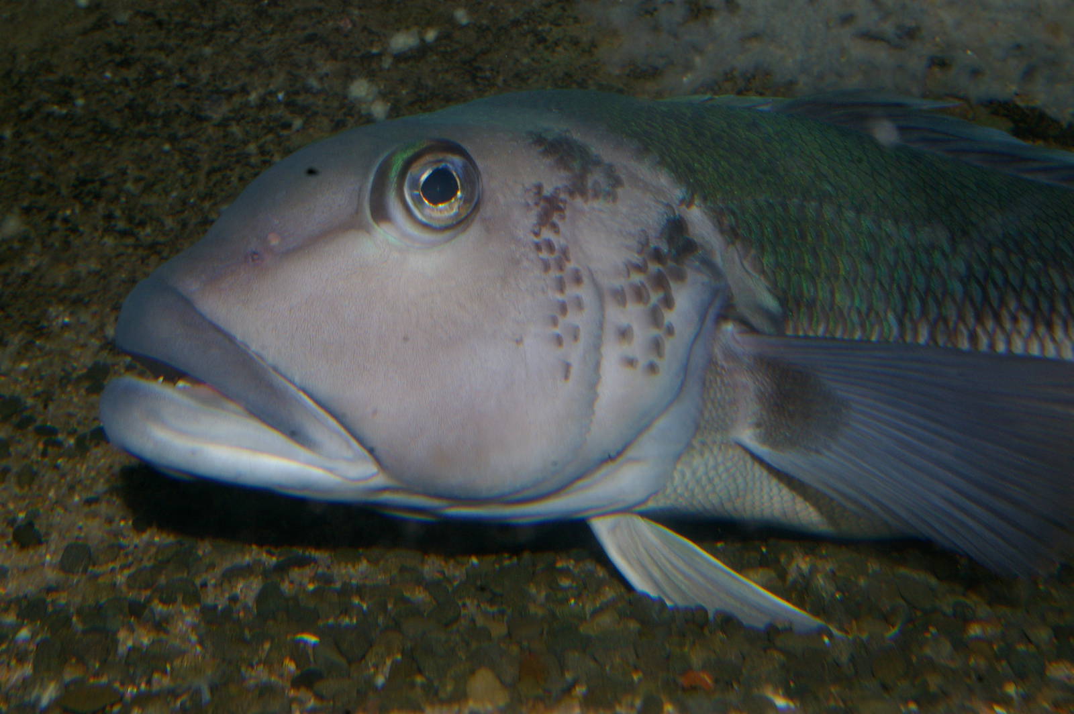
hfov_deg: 37.9
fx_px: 1565
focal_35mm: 52
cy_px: 357
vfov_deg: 25.7
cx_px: 537
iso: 400
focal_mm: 35
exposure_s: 1/45
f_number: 16
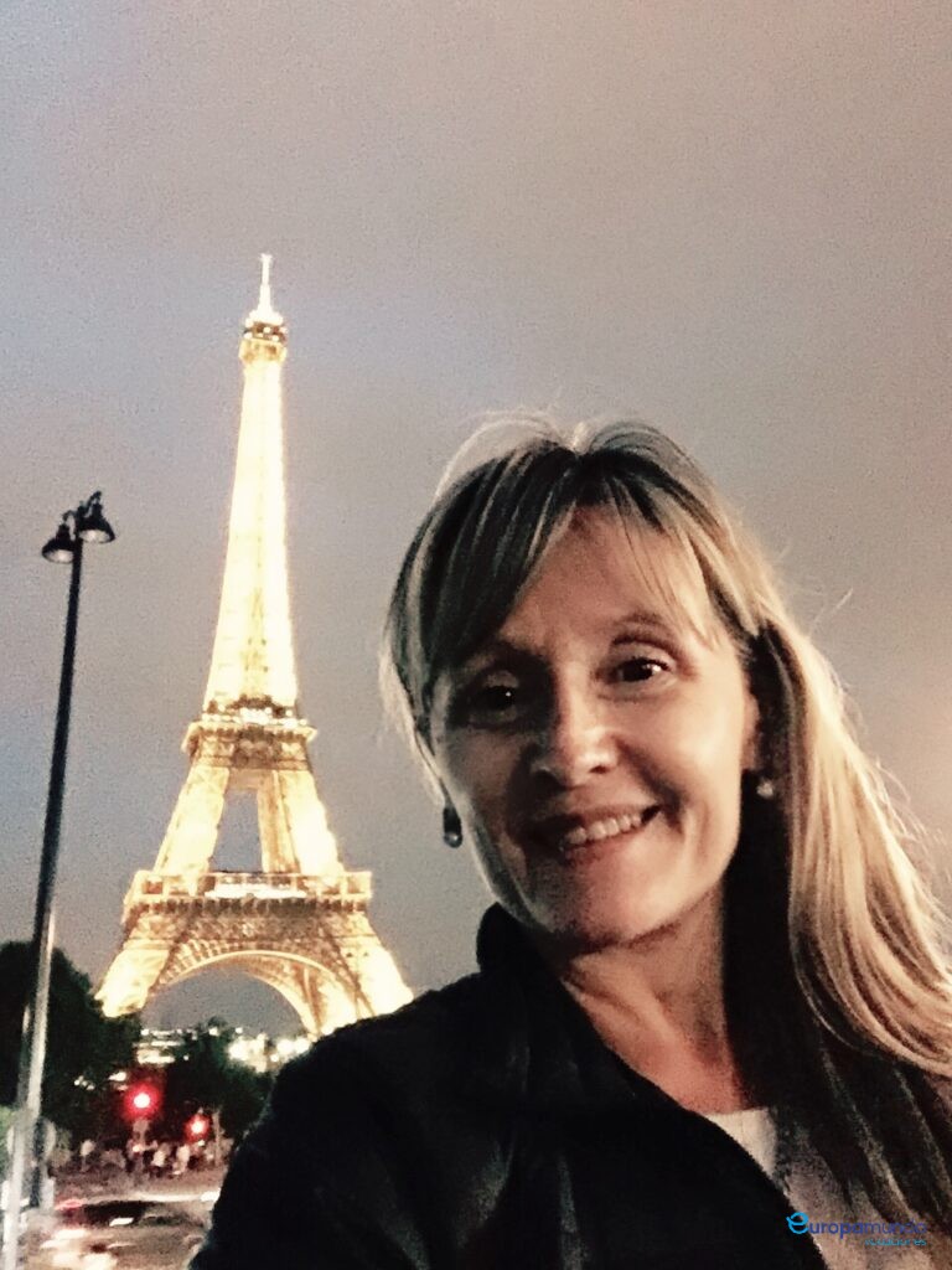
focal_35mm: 31
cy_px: 635
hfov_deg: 45.4
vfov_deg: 58.4
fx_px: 1137
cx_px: 476
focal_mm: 2.65
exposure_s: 1/17
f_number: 2.2
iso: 1600
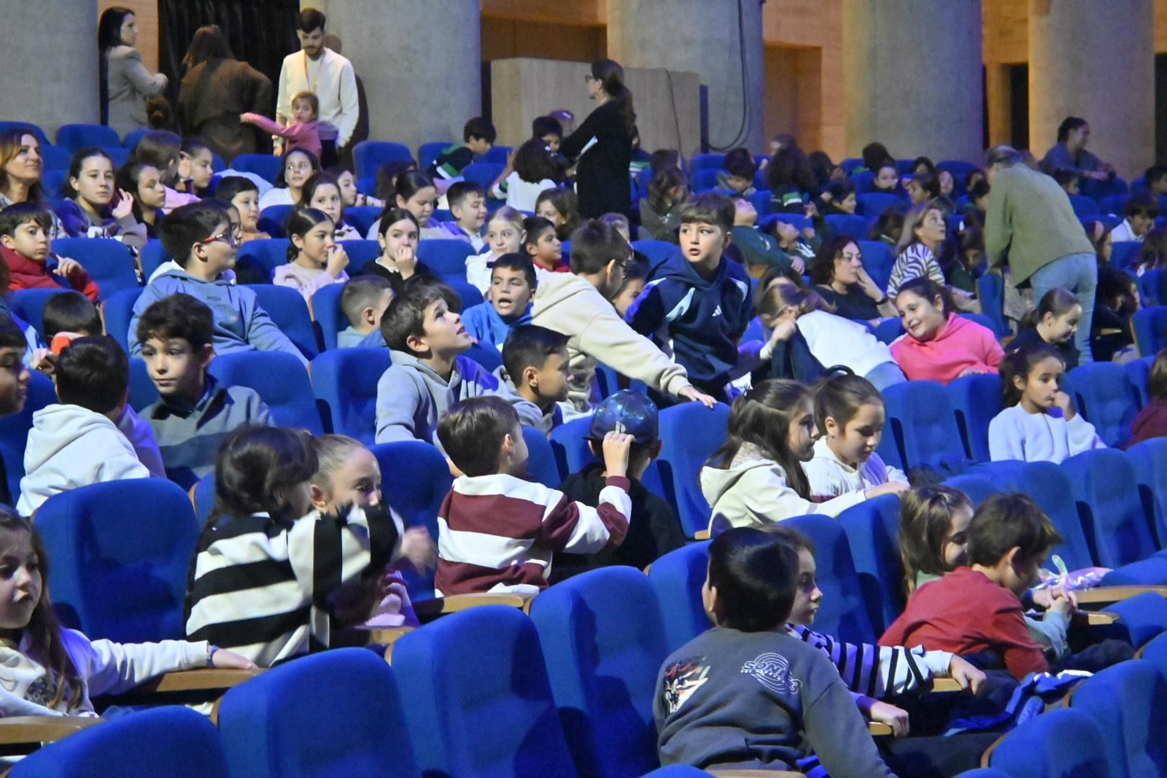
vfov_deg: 18.2
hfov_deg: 27.0
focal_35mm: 75
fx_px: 2431
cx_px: 584
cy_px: 389
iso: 12800
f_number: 6.3
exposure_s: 1/50
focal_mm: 50
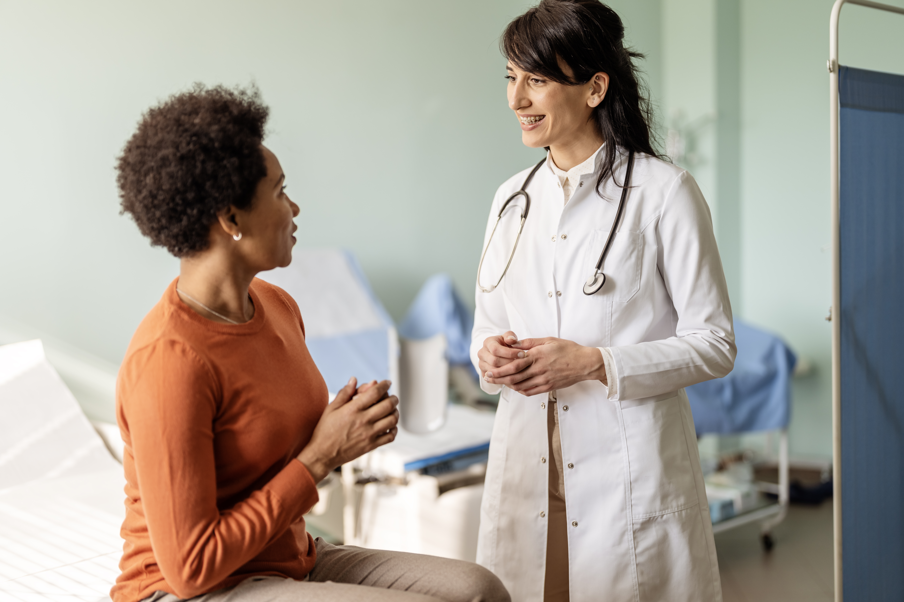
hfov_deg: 39.6
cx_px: 452
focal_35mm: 50
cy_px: 301
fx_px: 1255
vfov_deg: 27.0
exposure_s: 1/400
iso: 100
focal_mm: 50
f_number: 1.3
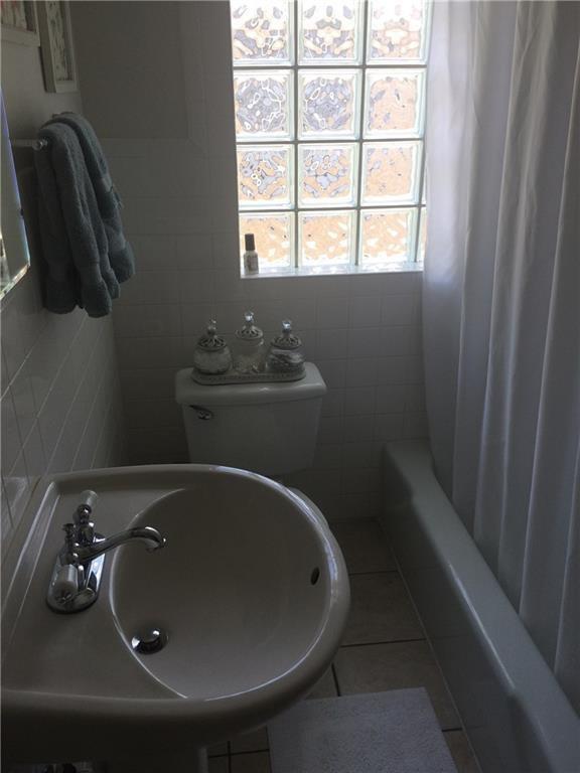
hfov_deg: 48.2
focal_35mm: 29
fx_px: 648
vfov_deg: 61.7
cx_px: 290
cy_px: 386
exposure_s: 1/120
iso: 32
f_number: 2.2
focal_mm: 4.15
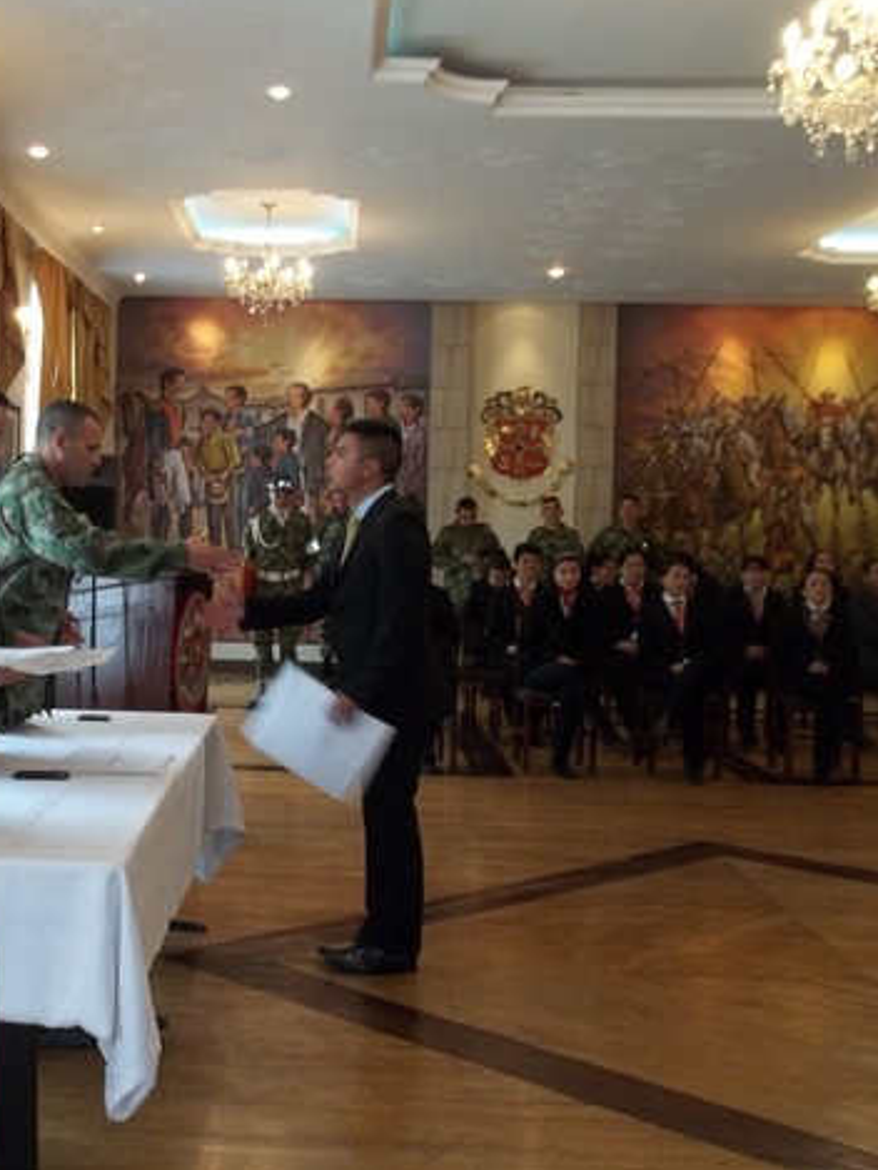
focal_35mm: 45
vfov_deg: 42.1
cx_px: 205
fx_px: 1521
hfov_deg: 31.5
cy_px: 586
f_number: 3.3
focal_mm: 5.9
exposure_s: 1/30
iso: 160
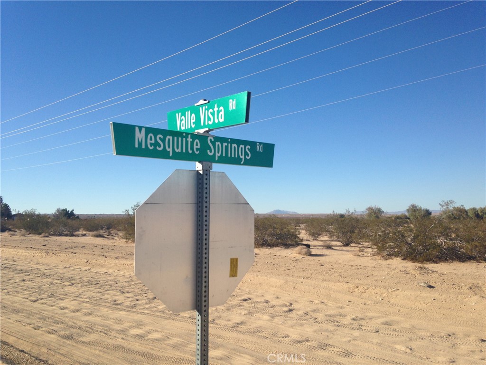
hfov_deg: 55.4
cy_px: 182
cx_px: 243
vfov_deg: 42.9
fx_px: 463
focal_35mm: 33
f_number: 2.4
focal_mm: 4.12
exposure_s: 1/1938
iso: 50
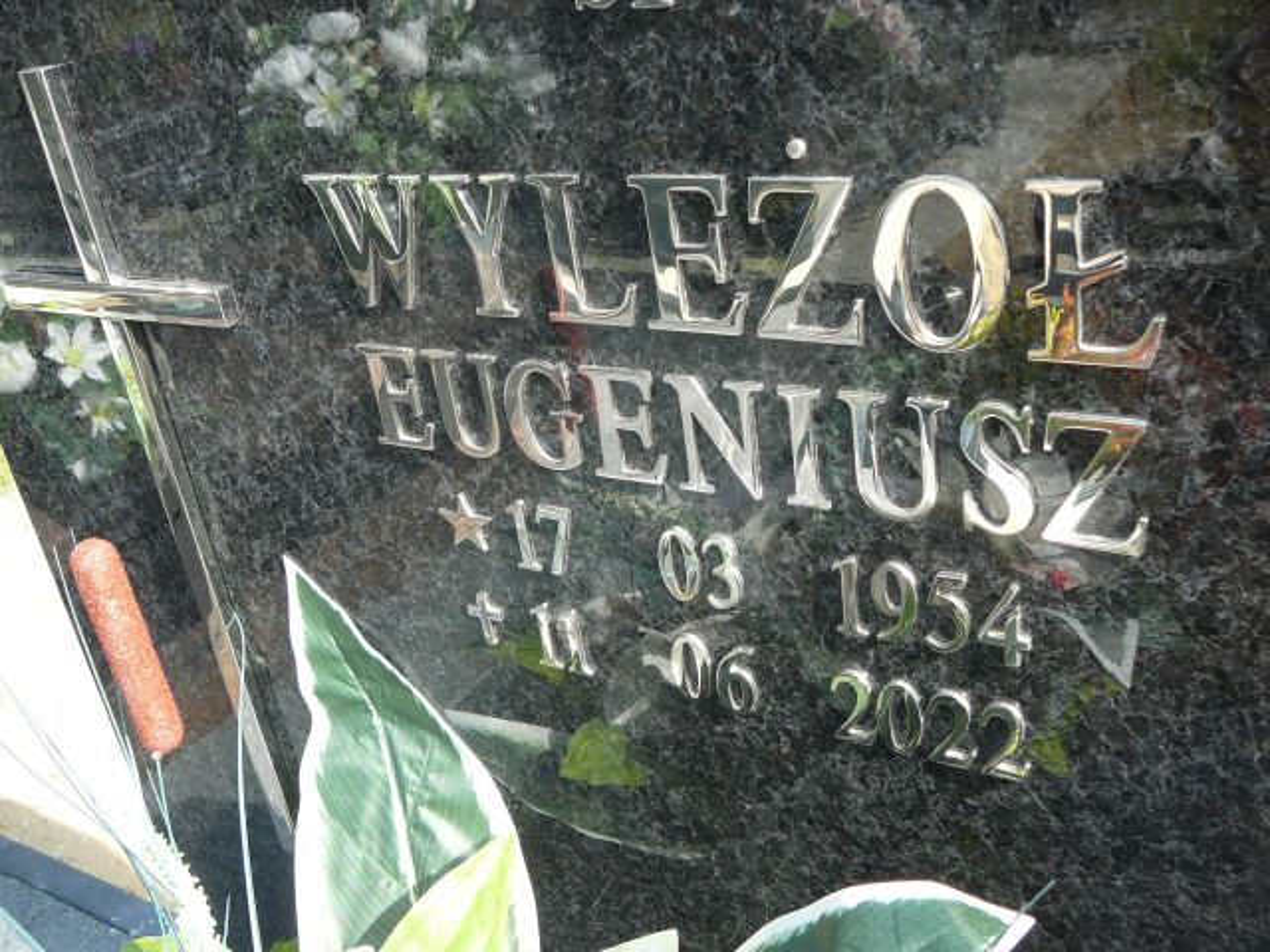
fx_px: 1284
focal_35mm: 35
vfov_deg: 40.7
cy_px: 476
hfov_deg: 52.6
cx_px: 635
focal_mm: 5.2
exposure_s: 1/160
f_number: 2.8
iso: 80
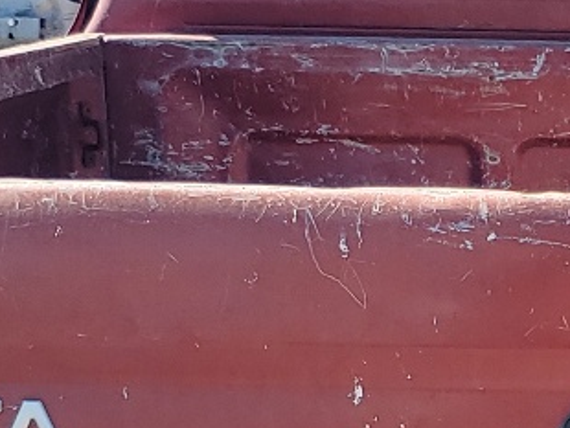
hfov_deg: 14.3
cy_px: 658
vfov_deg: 10.7
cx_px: 669
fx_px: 2208
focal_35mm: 134
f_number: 1.5
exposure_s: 1/1667
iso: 50
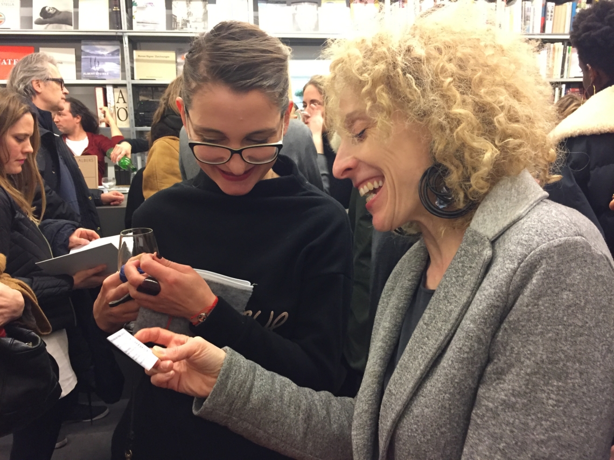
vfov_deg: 48.2
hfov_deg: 61.7
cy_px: 230
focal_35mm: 29
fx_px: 514
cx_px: 307
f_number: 2.2
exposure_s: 1/33
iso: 320
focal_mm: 4.15
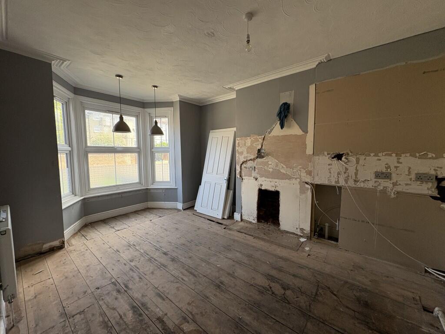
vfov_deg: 85.7
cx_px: 222
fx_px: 180
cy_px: 167
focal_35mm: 14
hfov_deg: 102.1
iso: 125
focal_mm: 2.22
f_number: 2.2
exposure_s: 1/117
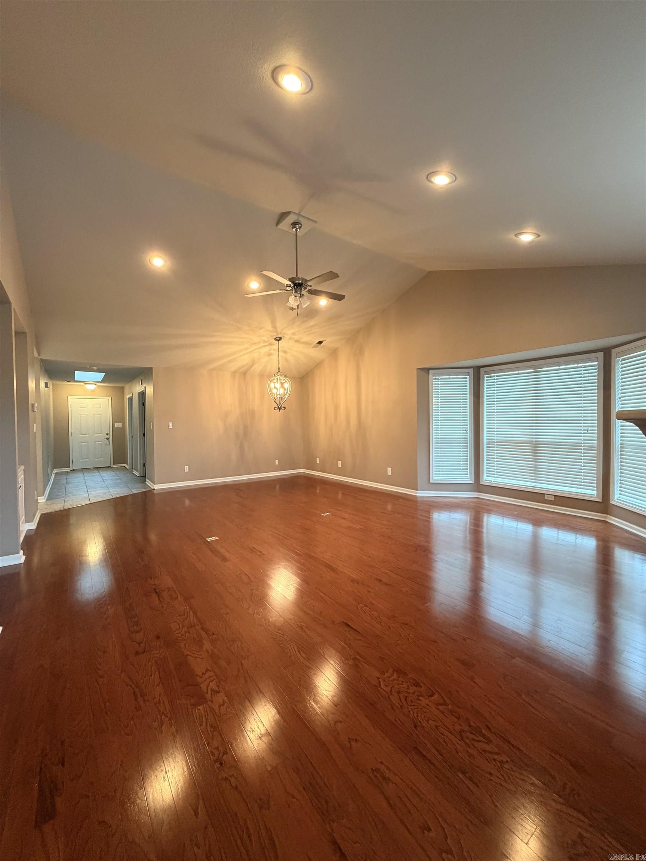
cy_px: 430
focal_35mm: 14
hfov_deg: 85.7
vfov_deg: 102.1
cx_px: 323
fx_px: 348
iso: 400
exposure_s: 1/60
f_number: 2.2
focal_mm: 2.22
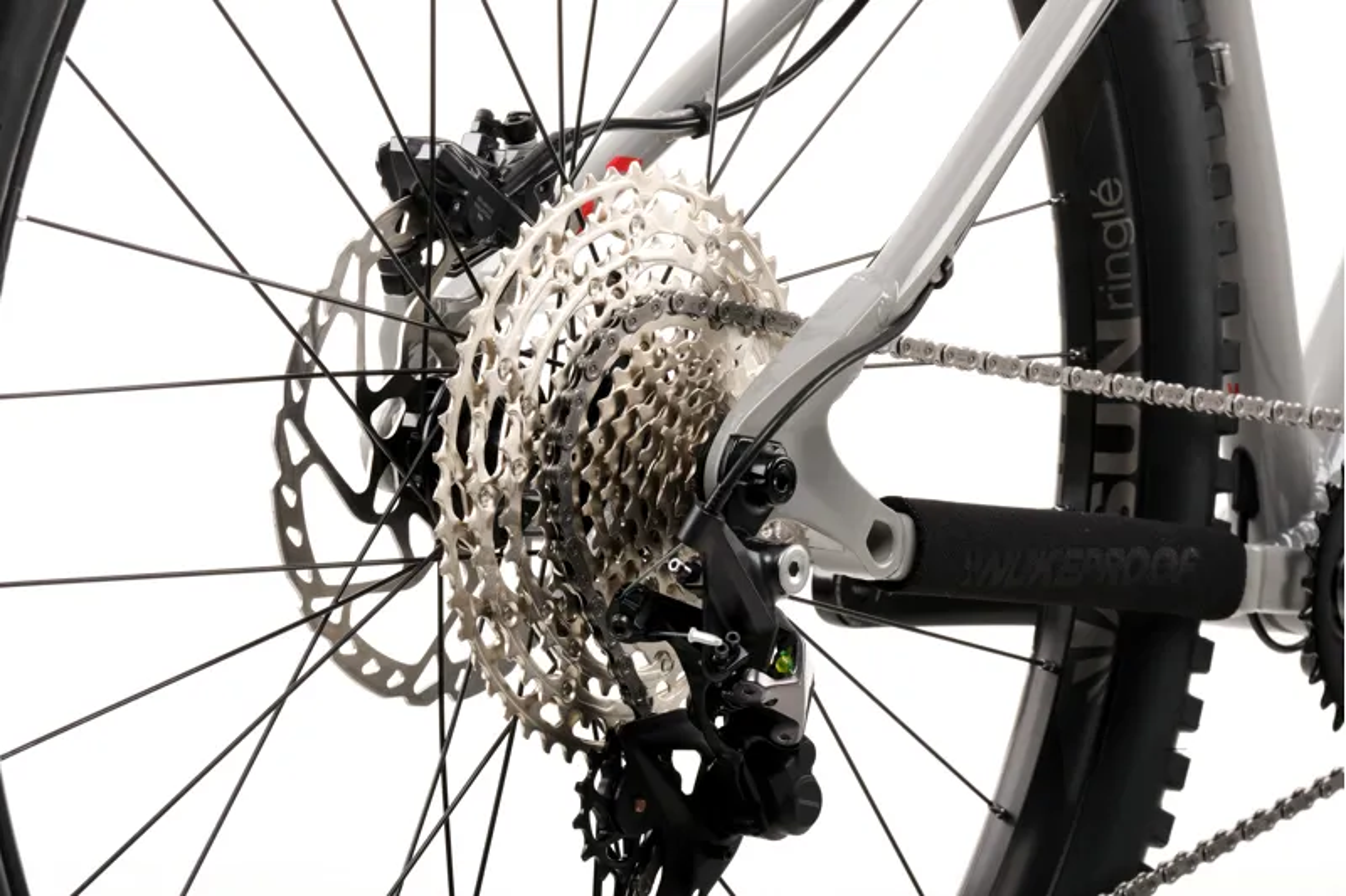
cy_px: 448
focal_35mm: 210
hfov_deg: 9.8
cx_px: 673
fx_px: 7850
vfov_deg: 6.5
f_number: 14
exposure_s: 1/200
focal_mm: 140
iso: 160
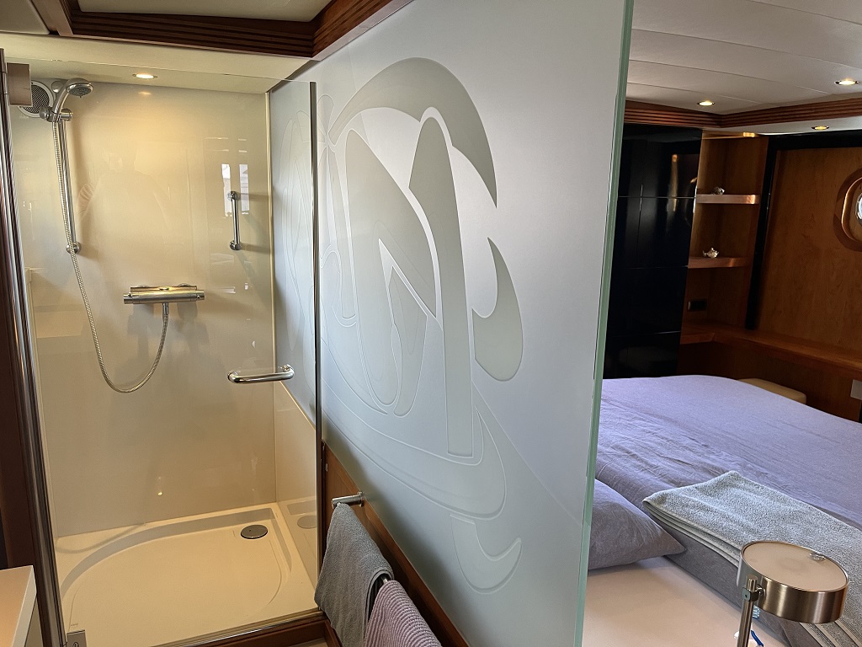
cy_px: 324
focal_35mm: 26
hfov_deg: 67.3
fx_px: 647
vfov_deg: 53.1
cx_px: 431
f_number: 1.6
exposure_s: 1/75
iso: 125
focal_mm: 5.1
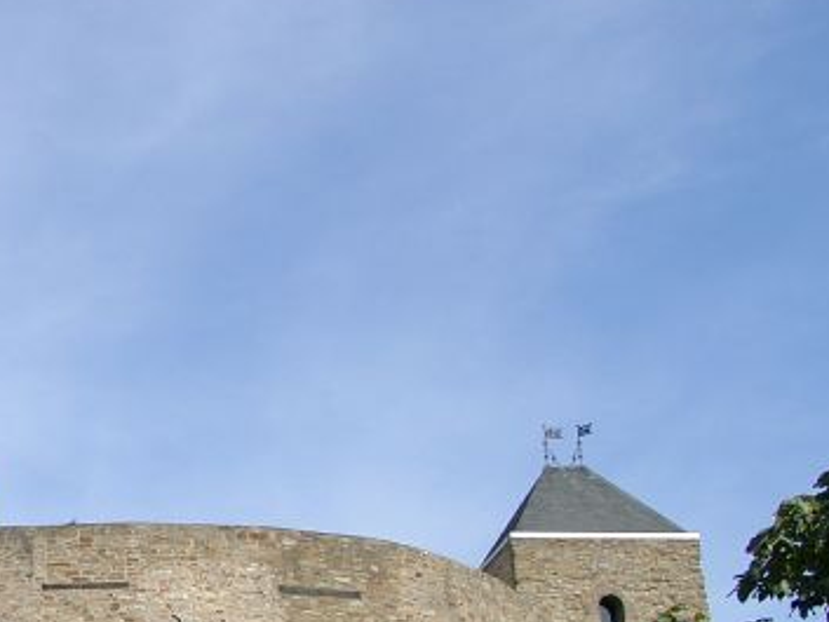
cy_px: 521
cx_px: -19
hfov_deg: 24.1
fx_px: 1845
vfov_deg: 18.9
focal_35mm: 77
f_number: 4
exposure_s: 1/678
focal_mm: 7.13
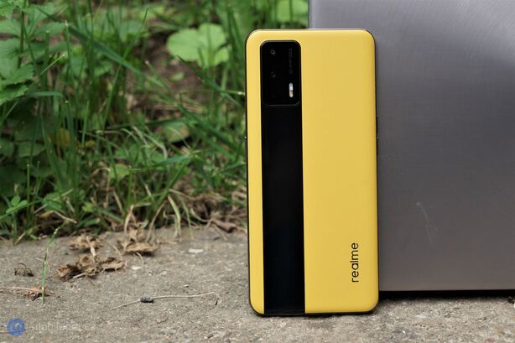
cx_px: 258
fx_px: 1001
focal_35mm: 70
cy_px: 172
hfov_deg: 28.9
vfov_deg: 19.4
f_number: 7.1
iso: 250
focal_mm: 70
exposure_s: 1/160
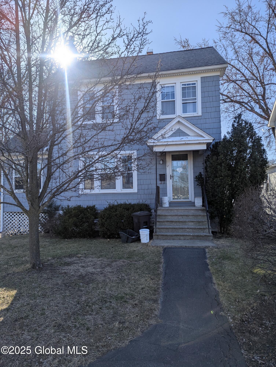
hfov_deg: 56.9
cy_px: 184
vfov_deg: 71.5
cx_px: 138
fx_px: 255
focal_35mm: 24
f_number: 1.85
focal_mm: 6.81
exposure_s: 1/877
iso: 23
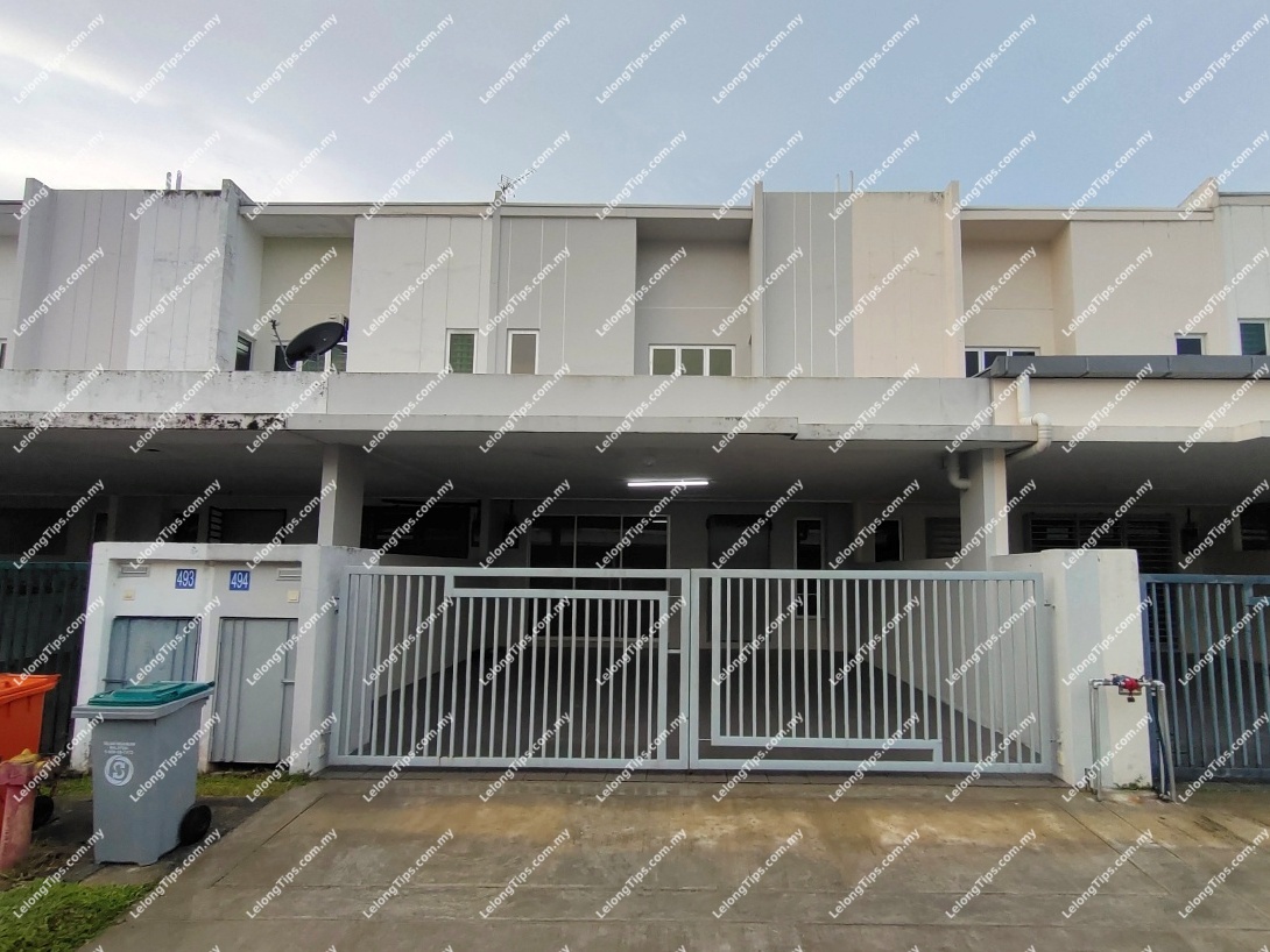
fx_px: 587
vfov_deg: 78.1
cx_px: 635
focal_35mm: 16
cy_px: 476
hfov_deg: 94.5
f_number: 2.2
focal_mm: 1.66
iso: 100
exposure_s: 1/167
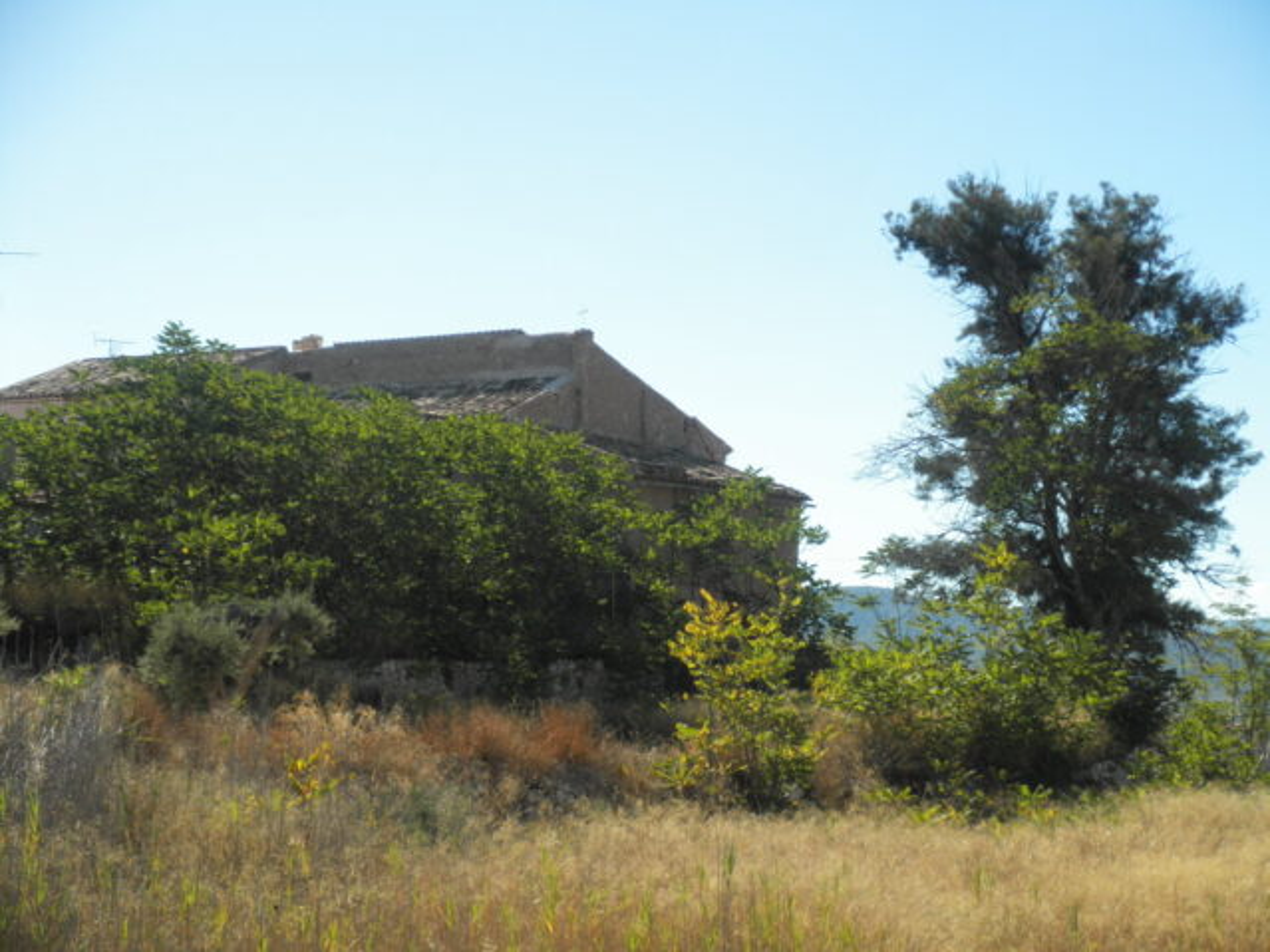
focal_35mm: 73
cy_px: 476
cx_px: 635
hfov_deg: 26.7
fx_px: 2678
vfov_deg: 20.2
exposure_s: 1/500
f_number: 4
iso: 64
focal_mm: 12.9
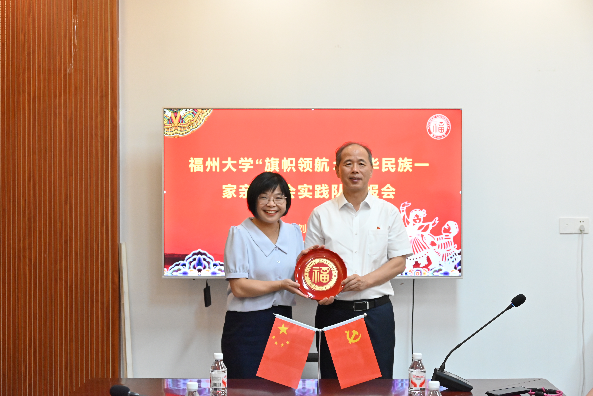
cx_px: 296
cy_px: 198
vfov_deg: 21.6
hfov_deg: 31.9
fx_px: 1038
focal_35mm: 63
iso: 7200
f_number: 6
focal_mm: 63
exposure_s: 1/250
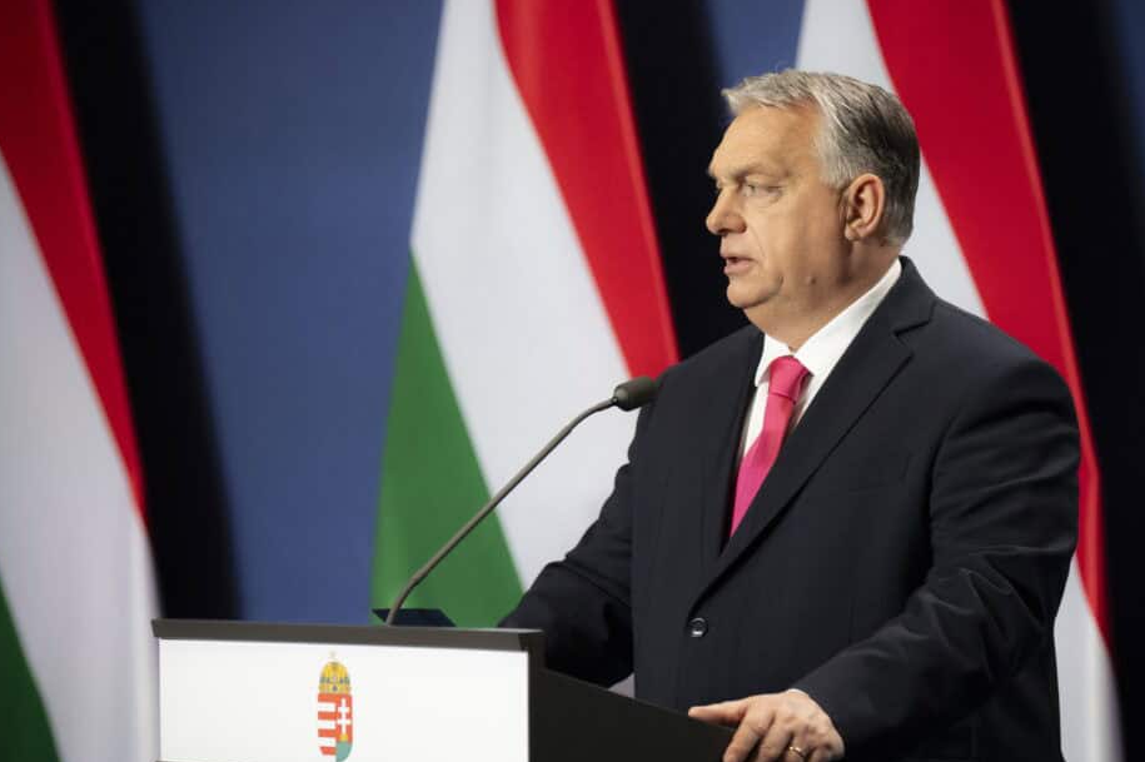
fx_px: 5976
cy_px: 423
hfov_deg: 10.9
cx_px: 608
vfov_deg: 7.3
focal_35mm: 188
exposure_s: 1/250
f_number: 2.8
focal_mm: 112
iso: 1000
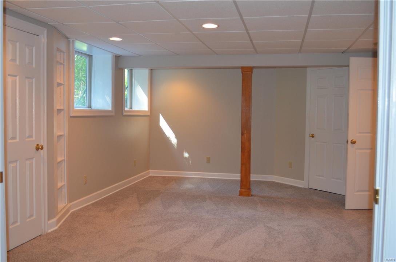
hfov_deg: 53.2
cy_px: 131
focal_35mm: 36
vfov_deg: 36.7
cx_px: 198
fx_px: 395
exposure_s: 1/60
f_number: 4
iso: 1000
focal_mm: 24
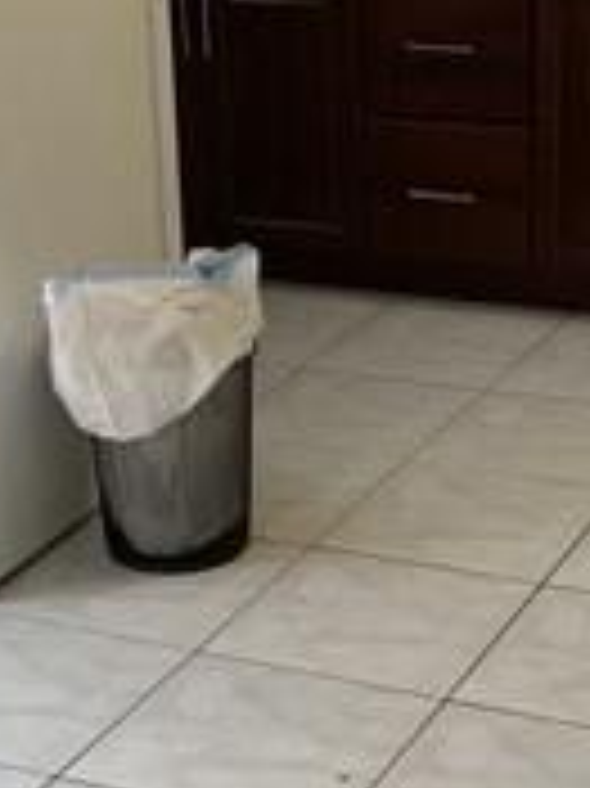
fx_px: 2162
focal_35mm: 95
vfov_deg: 20.6
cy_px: 464
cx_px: 306
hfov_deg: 15.5
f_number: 1.8
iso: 250
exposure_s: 1/60
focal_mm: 4.25
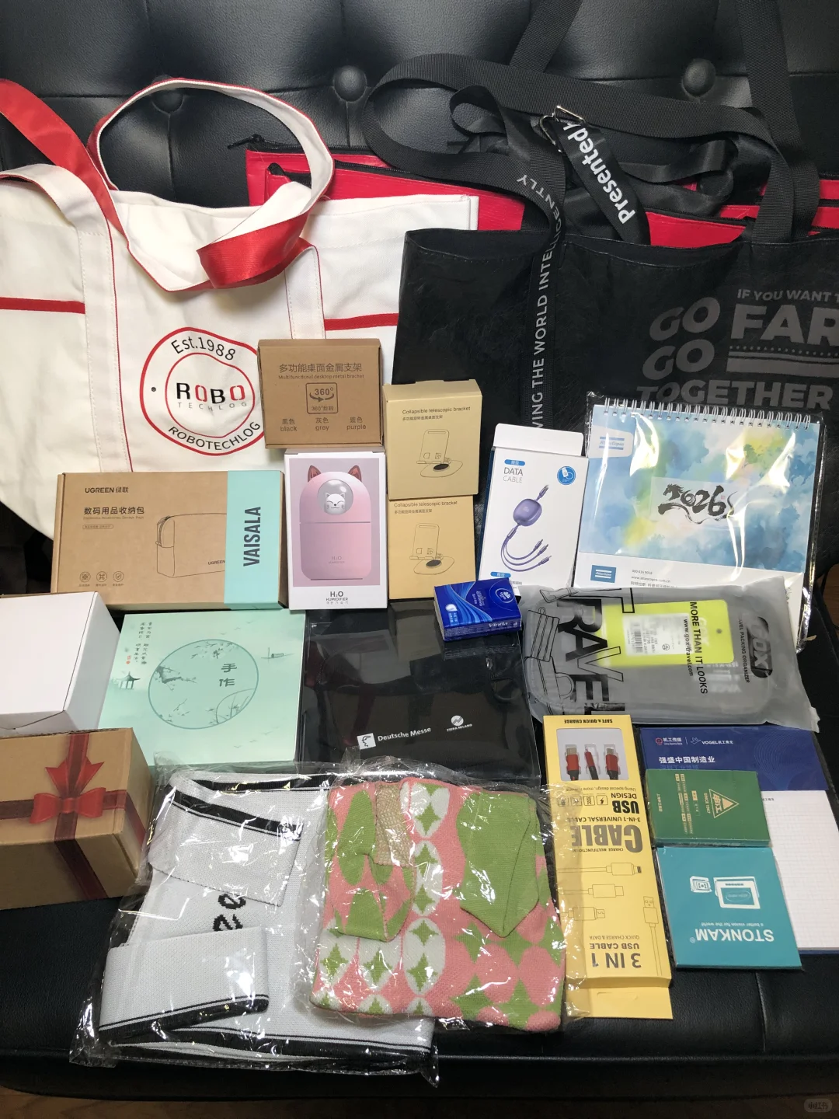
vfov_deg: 63.4
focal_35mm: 28
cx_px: 420
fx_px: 905
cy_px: 560
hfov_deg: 49.7
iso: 40
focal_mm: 3.99
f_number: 1.8
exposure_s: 1/30
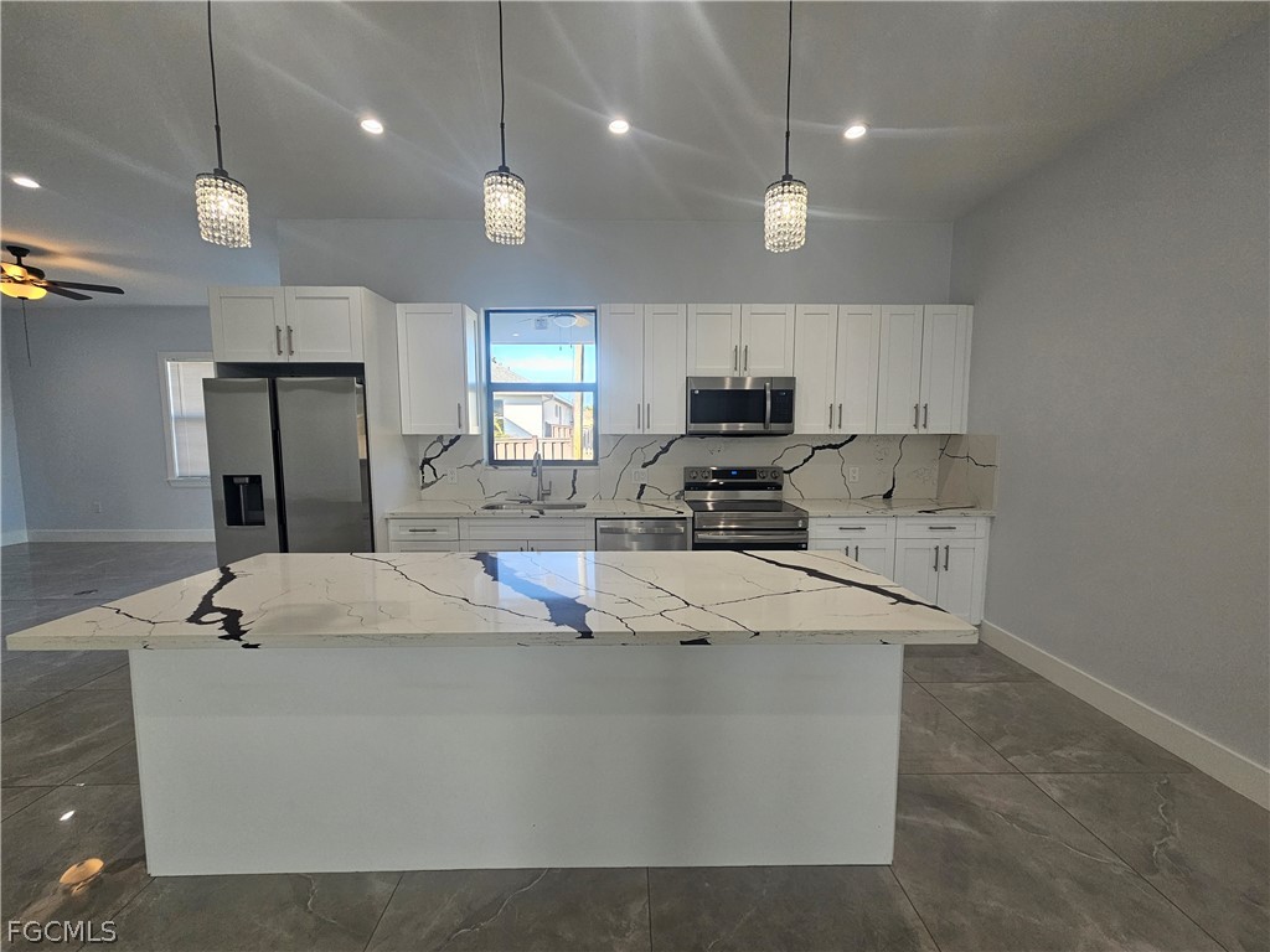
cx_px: 635
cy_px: 476
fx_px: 477
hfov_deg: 106.2
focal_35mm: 13
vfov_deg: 89.9
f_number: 2.2
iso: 100
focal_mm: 2.2
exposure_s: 1/120
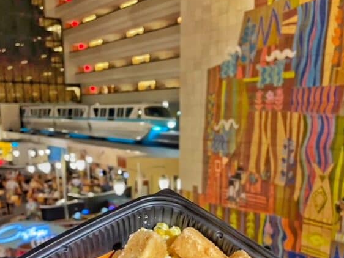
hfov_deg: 50.1
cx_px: 164
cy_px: 216
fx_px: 368
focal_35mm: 37
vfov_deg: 37.0
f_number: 1.6
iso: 400
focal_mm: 4.2
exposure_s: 1/40
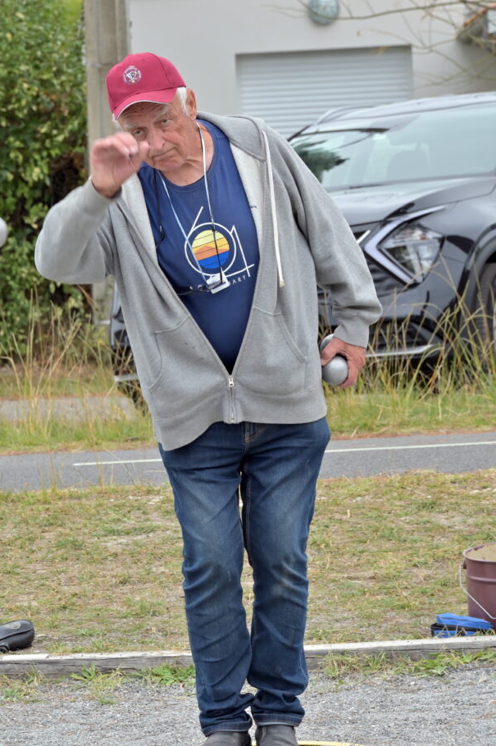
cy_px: 338
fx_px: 4596
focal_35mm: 222
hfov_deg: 6.2
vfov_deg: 9.3
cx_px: 200
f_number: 13
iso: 400
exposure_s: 1/100
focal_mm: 175
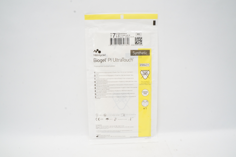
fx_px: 177
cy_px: 78
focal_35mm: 27
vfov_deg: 47.8
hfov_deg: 67.4
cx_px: 118
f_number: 16
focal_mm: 18
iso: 1600
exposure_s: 1/20
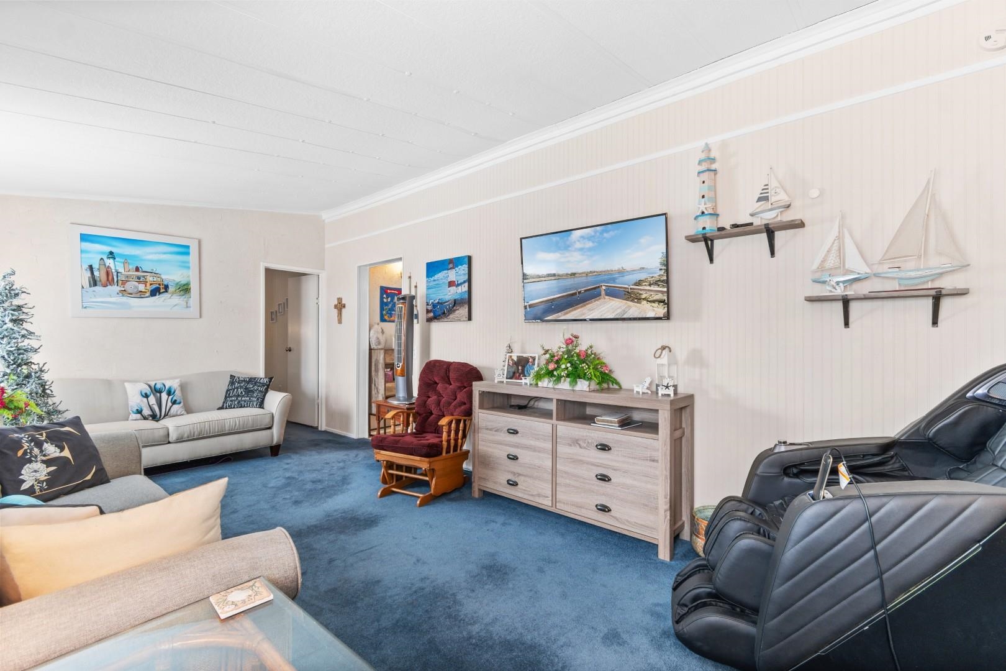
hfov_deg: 100.4
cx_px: 503
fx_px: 419
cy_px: 336
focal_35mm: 15
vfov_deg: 77.3
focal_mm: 10
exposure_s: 1/2
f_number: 4.5
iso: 100
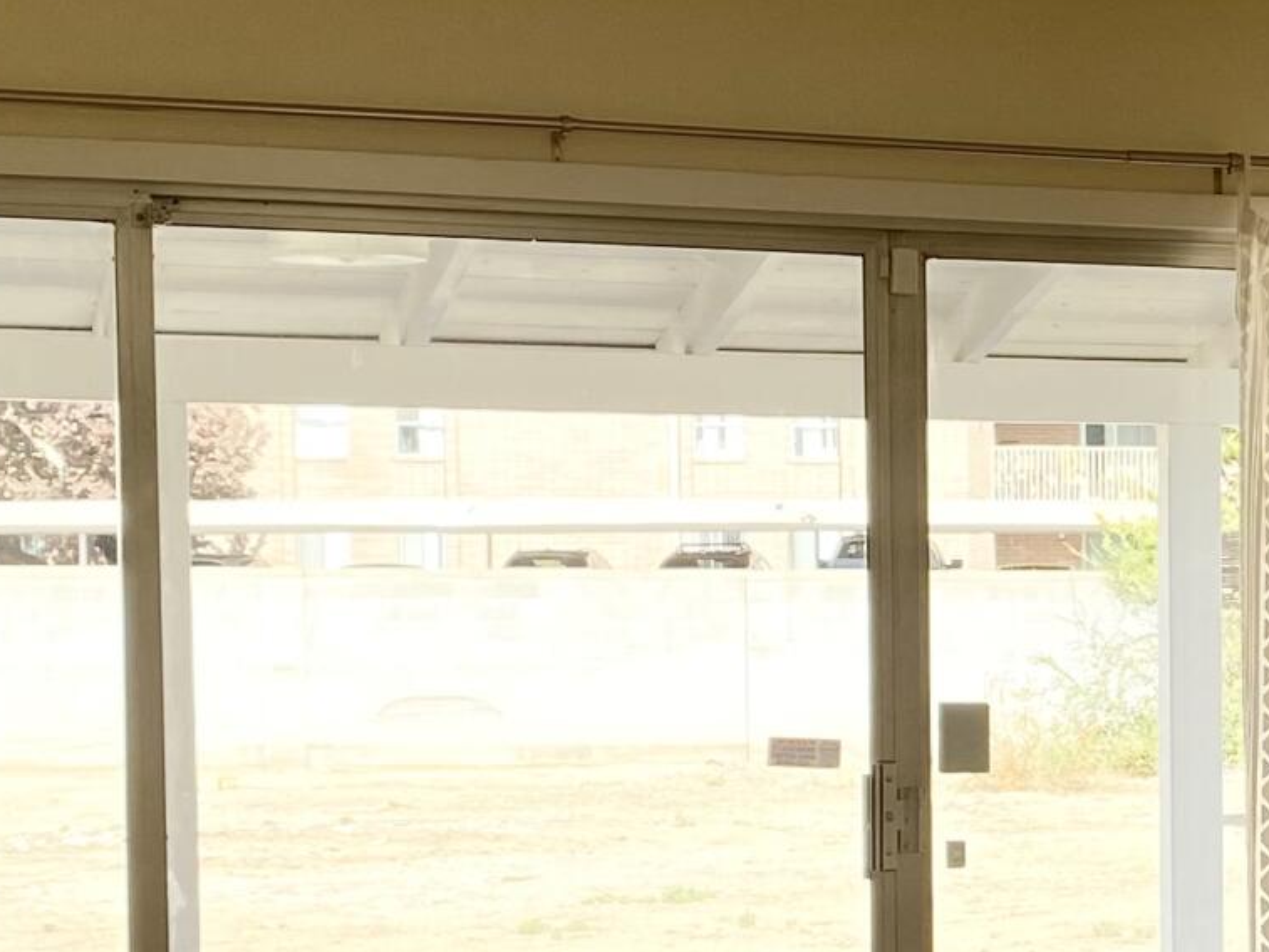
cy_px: 759
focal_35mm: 103
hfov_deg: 18.4
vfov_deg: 14.3
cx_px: 1393
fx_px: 3777
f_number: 1.8
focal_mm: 4.25
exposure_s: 1/311
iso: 32
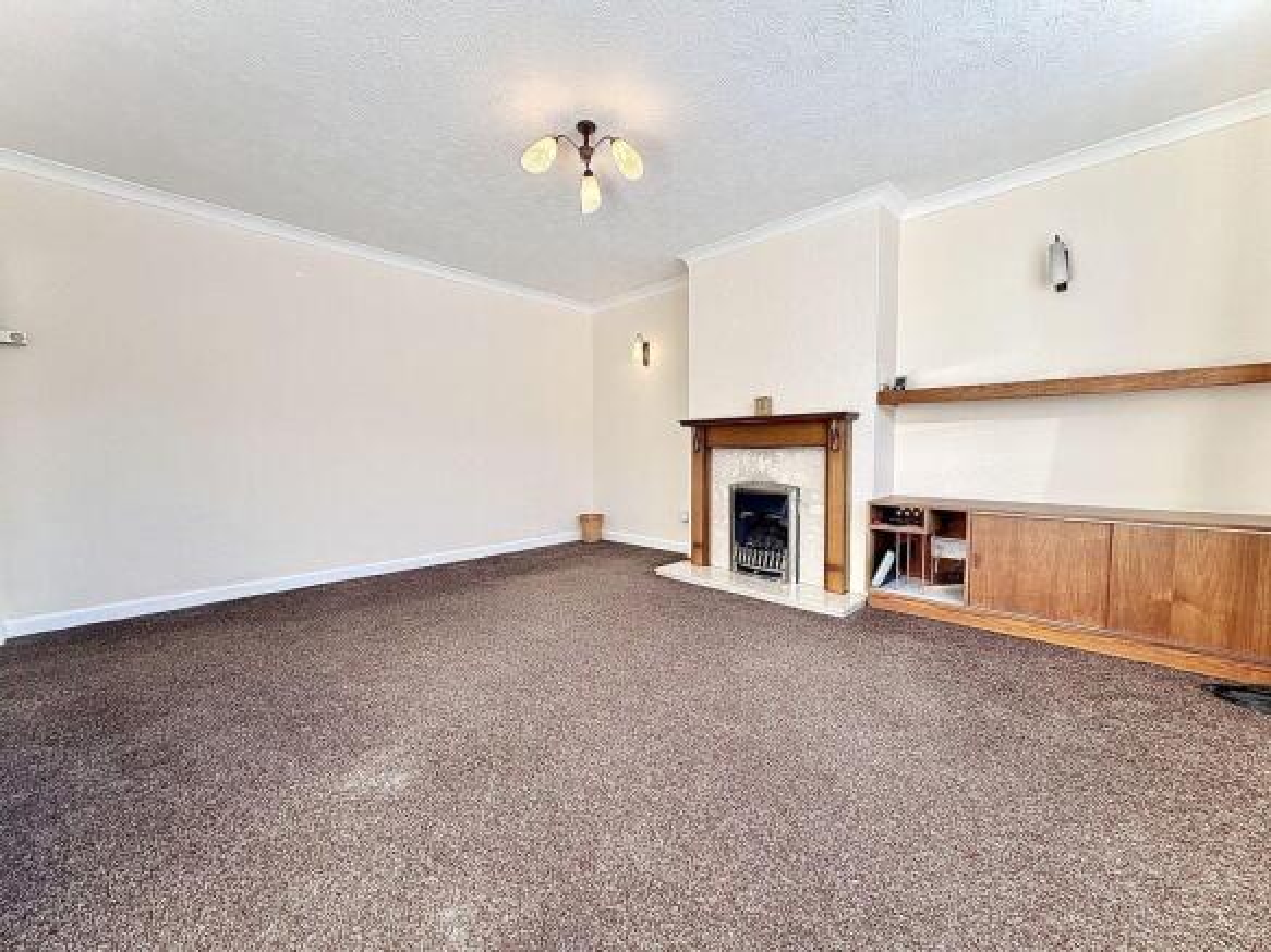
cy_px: 476
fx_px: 514
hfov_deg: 102.1
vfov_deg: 85.7
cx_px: 636
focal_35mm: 14
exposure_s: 1/165
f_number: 2.2
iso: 40
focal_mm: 2.22
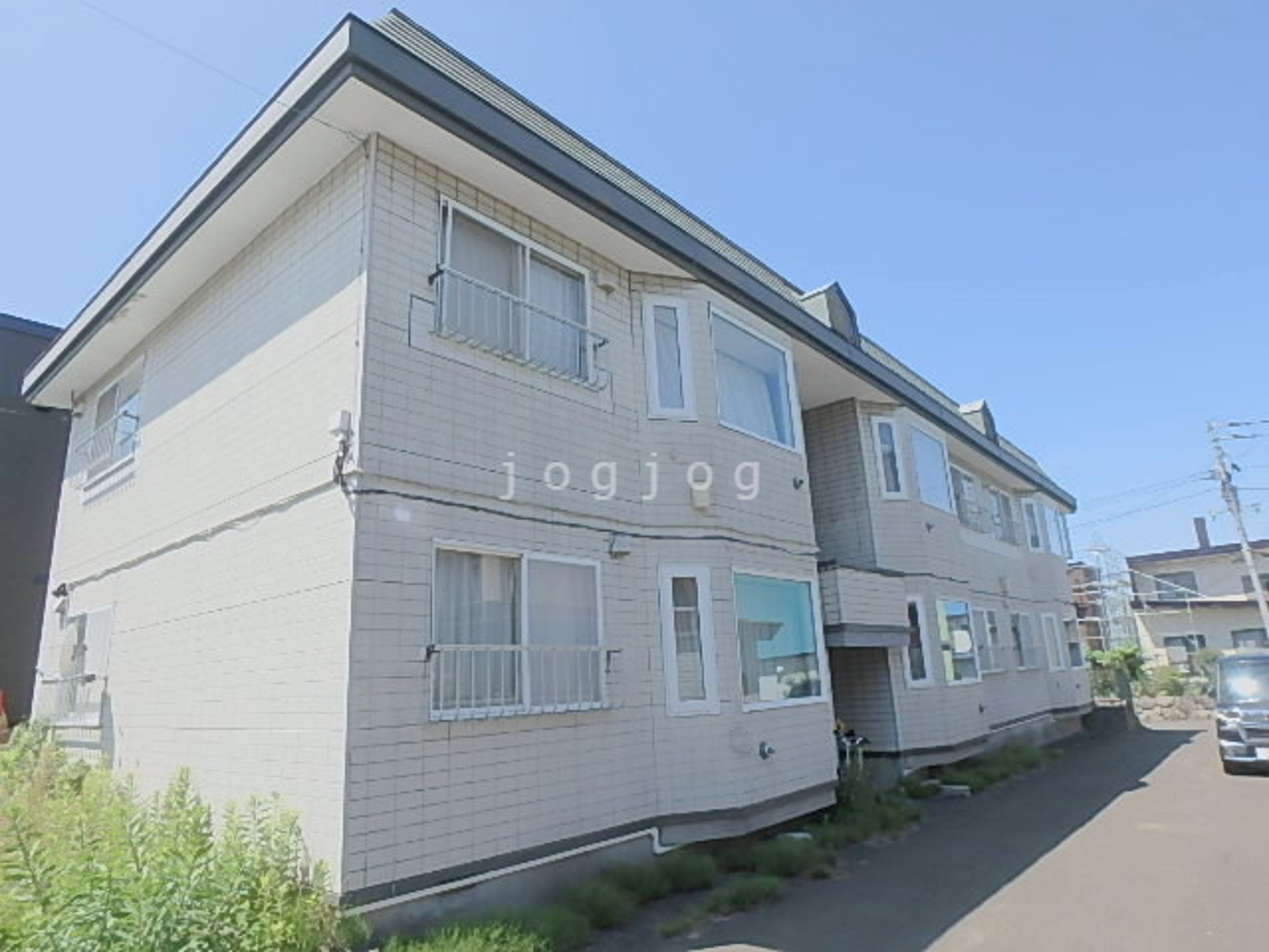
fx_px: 770
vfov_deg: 63.4
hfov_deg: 79.0
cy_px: 476
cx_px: 634
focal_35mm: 21
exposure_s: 1/1000
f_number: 3.5
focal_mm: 3.7
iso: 125
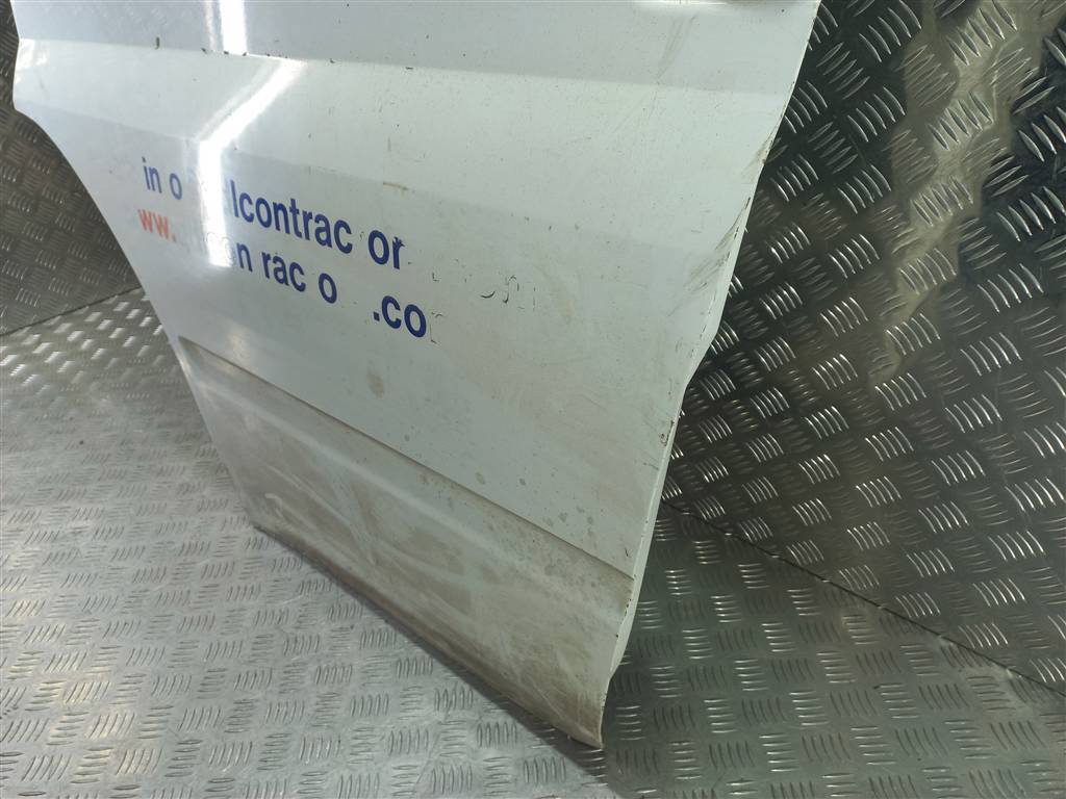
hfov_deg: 69.4
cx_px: 533
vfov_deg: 54.9
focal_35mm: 25
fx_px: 770
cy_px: 400
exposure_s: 1/50
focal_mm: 4.6
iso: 50
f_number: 1.8
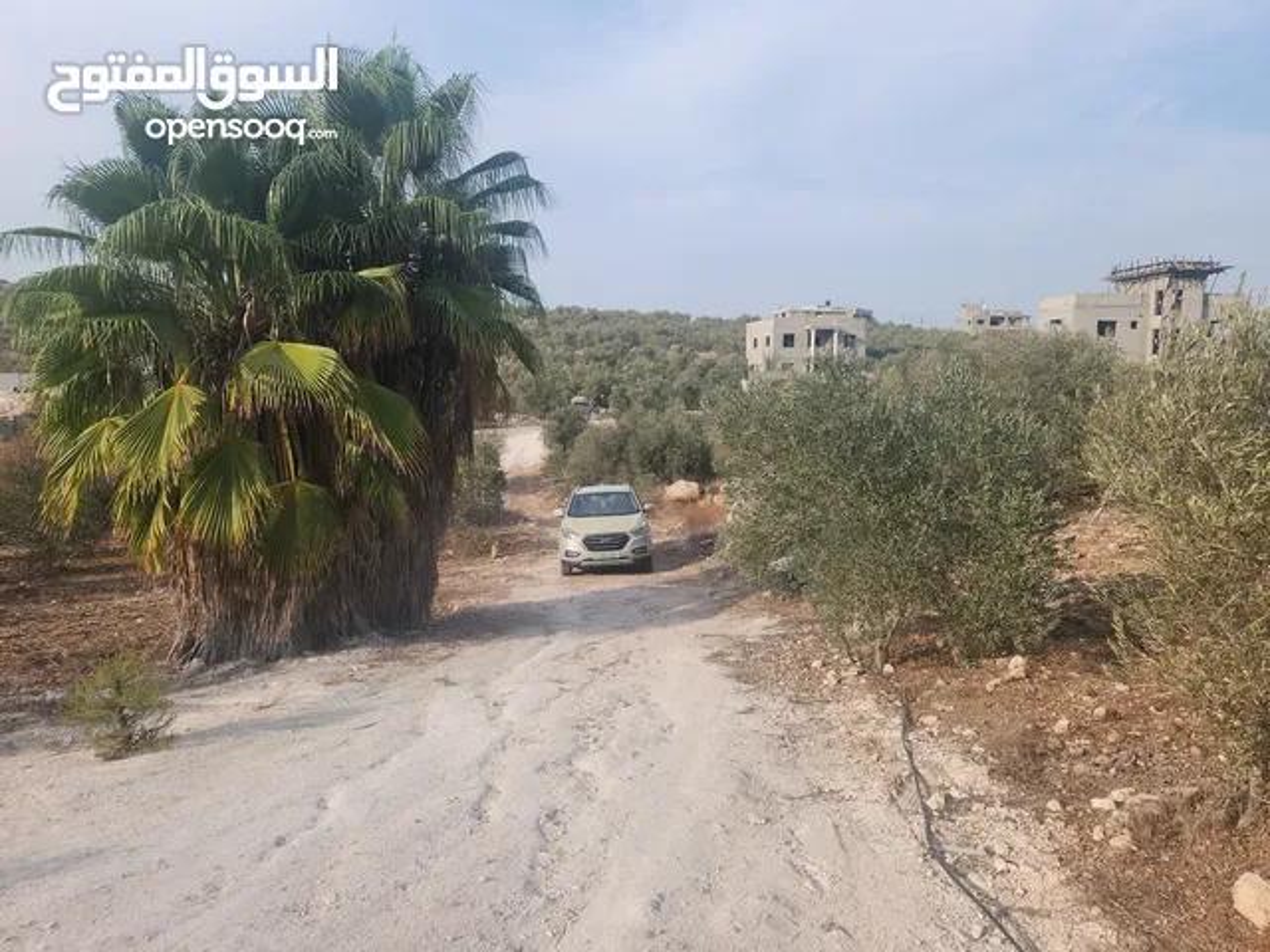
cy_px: 476
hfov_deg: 73.9
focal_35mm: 23
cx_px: 635
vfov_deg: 58.9
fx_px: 844
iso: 20
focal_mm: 5.4
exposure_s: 1/1361
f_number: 1.8
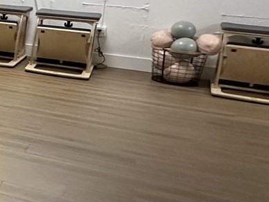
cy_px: 43
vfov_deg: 19.7
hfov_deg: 18.1
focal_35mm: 74
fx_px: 576
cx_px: -268
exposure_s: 1/60
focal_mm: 2.22
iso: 320
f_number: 2.2
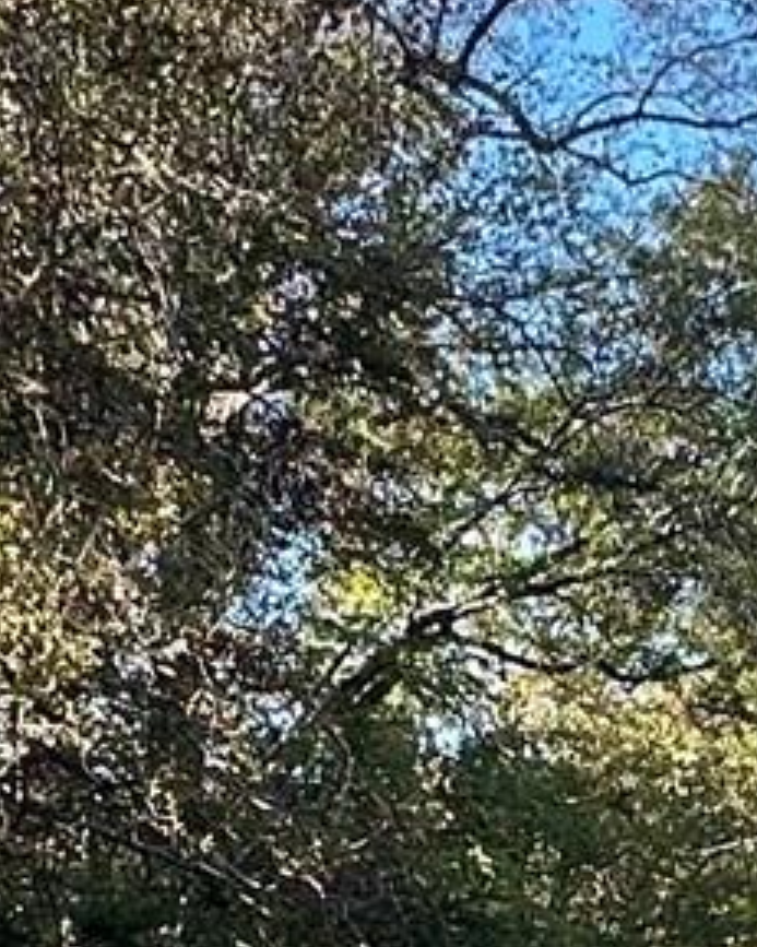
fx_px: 2718
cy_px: 1343
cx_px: 600
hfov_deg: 15.8
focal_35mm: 97
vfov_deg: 18.0
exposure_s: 1/128
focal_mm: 2.22
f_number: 2.2
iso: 40
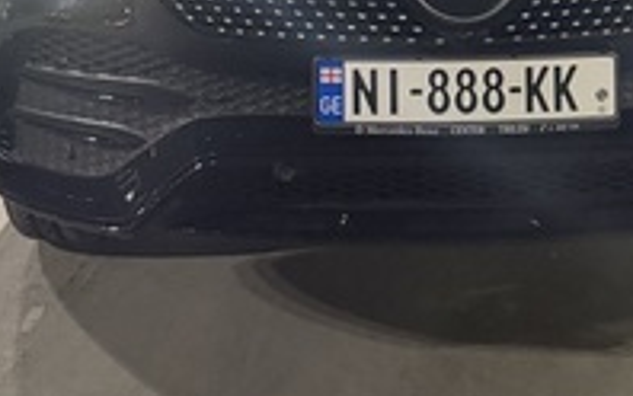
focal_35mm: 77
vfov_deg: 14.7
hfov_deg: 26.5
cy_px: -335
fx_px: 1329
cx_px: 454
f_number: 1.78
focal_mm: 6.76
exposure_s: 1/32
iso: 1000
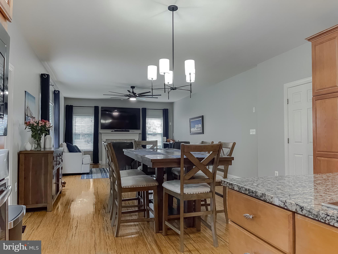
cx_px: 169
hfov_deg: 69.4
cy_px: 127
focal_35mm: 25
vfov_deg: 54.9
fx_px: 244
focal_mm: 5.1
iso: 200
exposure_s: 1/60
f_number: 1.6
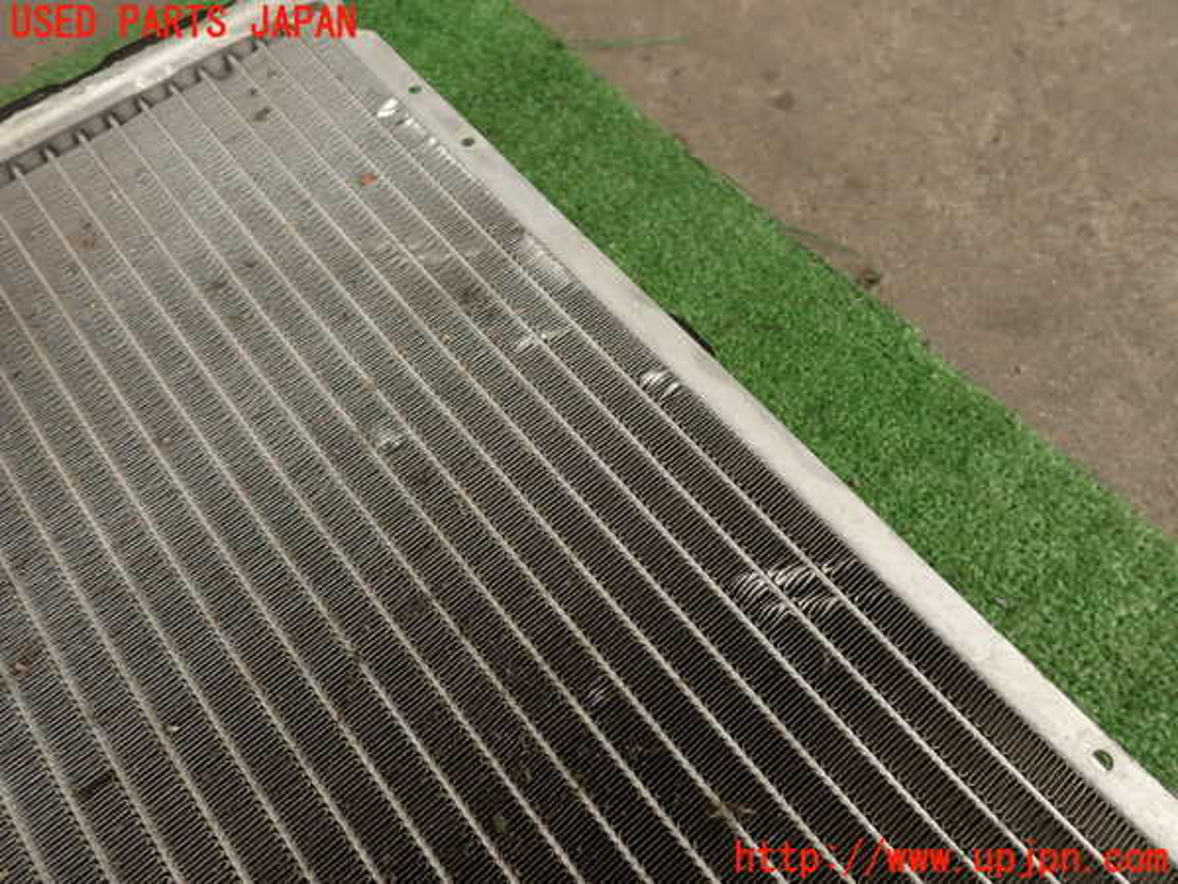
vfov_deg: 54.9
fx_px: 851
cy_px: 442
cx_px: 589
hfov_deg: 69.4
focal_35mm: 25
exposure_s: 1/250
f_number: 2.8
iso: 100
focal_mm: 4.5
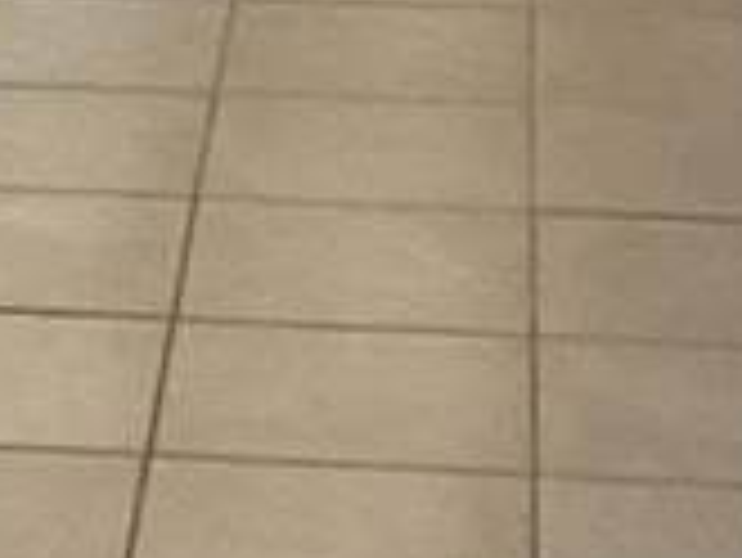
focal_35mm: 240
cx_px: -202
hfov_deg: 8.1
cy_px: -459
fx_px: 5148
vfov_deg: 6.1
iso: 250
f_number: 2.4
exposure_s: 1/60
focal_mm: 3.3
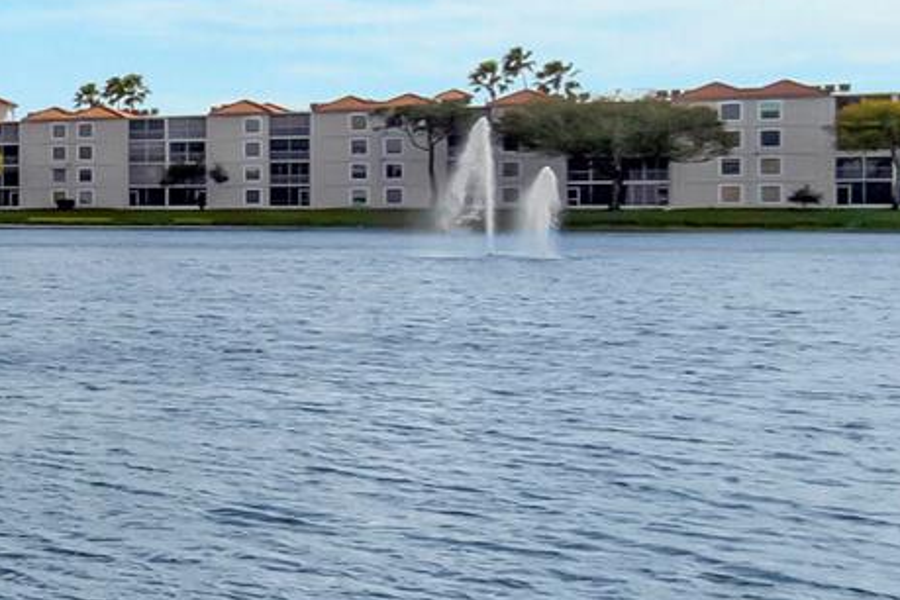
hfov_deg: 16.9
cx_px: -1086
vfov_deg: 20.3
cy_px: 219
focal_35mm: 67
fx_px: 1675
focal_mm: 10
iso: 500
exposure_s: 1/3200
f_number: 8
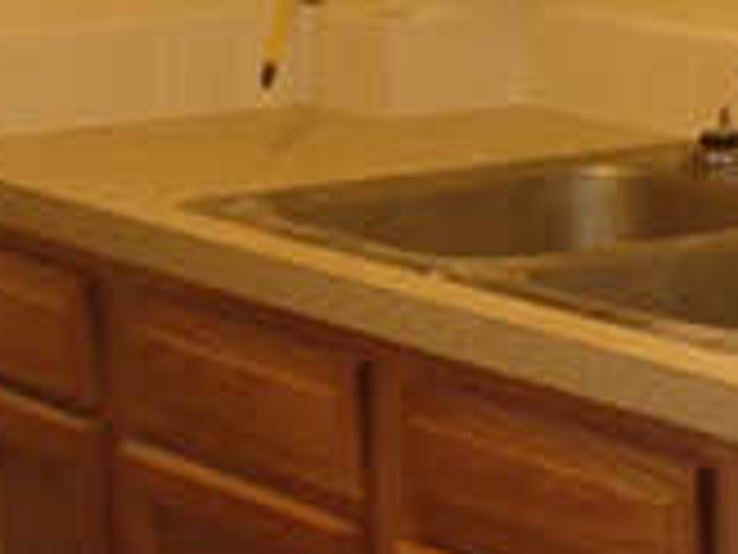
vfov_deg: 8.2
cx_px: 868
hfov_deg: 10.7
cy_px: 162
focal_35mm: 181
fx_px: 3859
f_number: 2.8
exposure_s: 1/10
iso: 100
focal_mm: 6.1
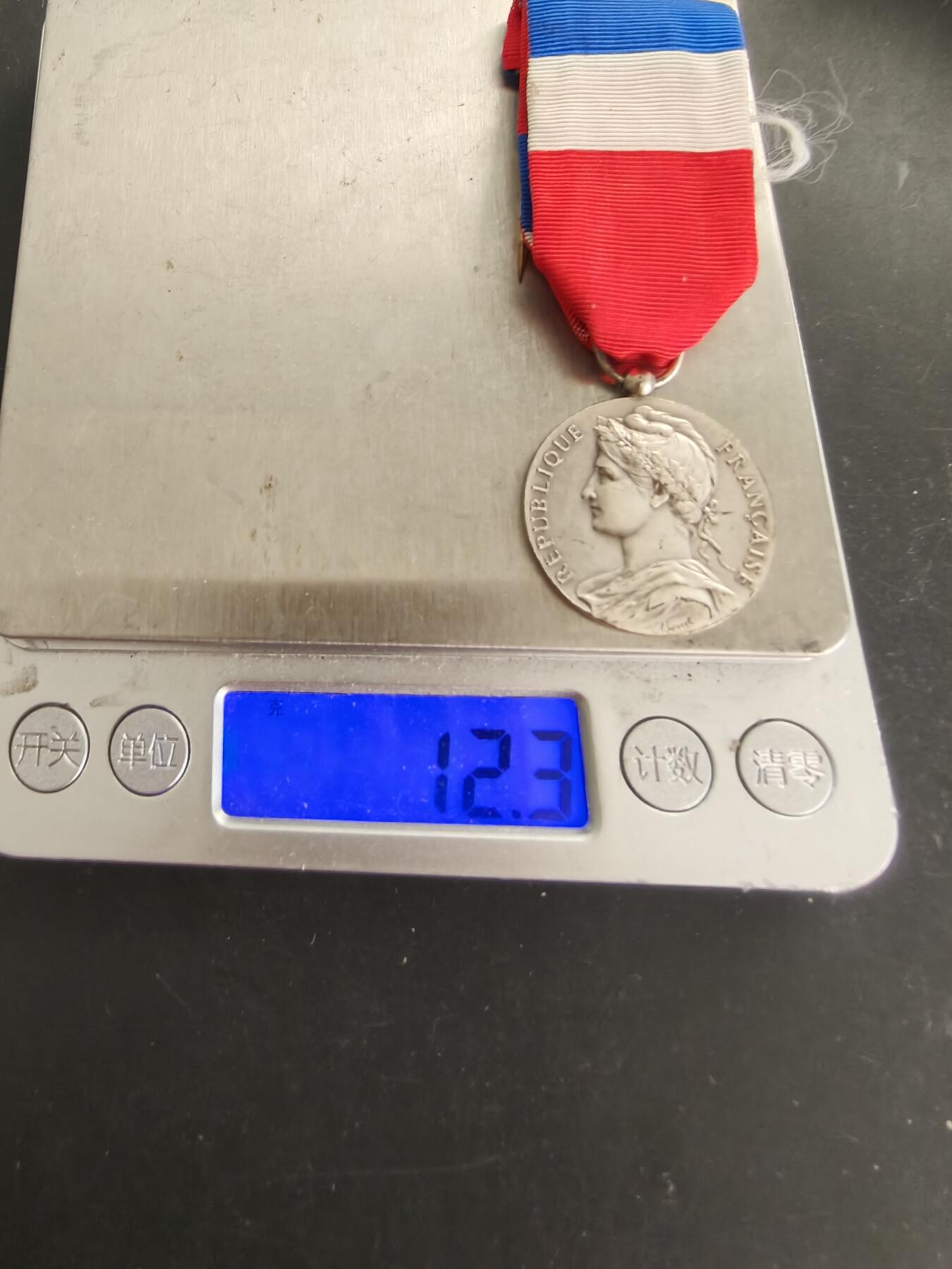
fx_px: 843
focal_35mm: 23
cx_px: 476
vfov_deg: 73.9
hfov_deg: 58.9
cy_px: 634
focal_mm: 2.32
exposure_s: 1/70.9
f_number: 2
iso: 250
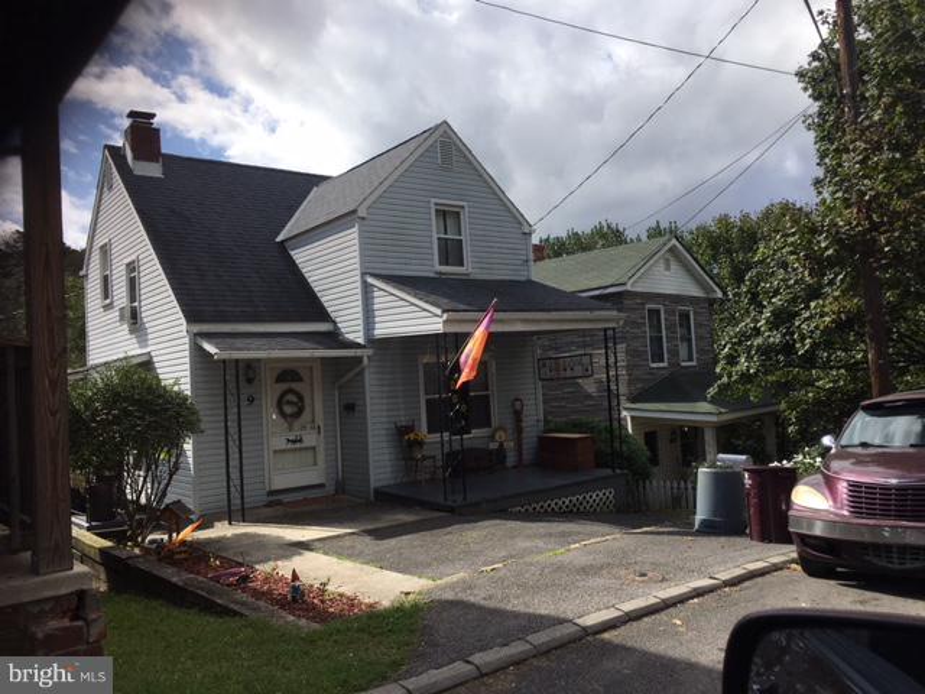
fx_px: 775
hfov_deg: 61.7
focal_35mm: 29
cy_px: 347
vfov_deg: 48.2
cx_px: 462
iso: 25
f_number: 2.2
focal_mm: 4.15
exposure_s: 1/1876
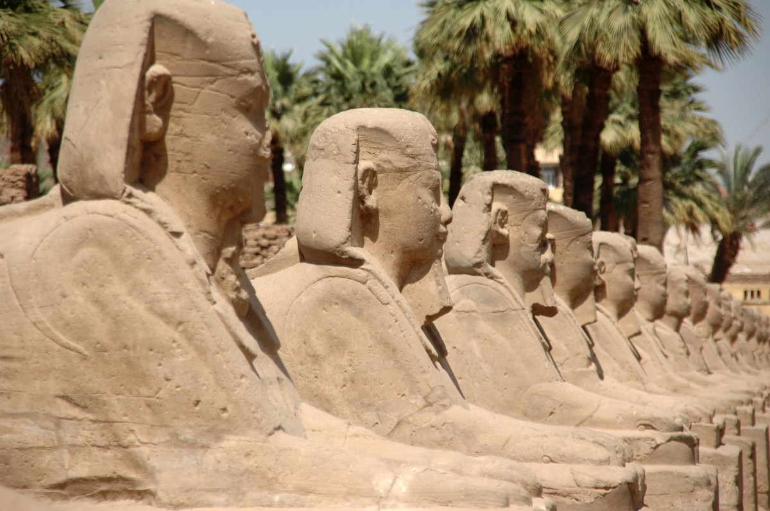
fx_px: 4326
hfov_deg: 10.2
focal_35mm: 202
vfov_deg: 6.8
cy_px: 256
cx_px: 385
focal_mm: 135
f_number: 6
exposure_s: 1/1000
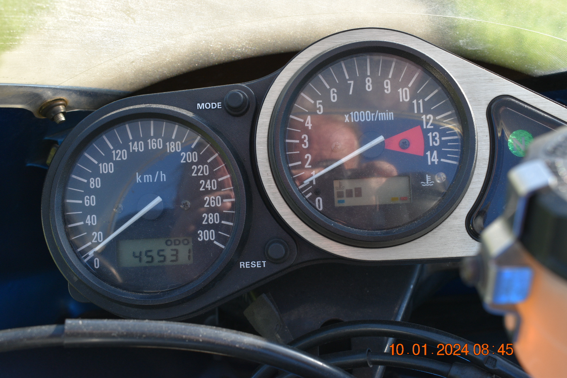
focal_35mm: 44
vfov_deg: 30.8
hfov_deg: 45.0
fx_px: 685
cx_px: 284
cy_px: 189
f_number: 8
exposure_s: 1/250
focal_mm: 29
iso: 400
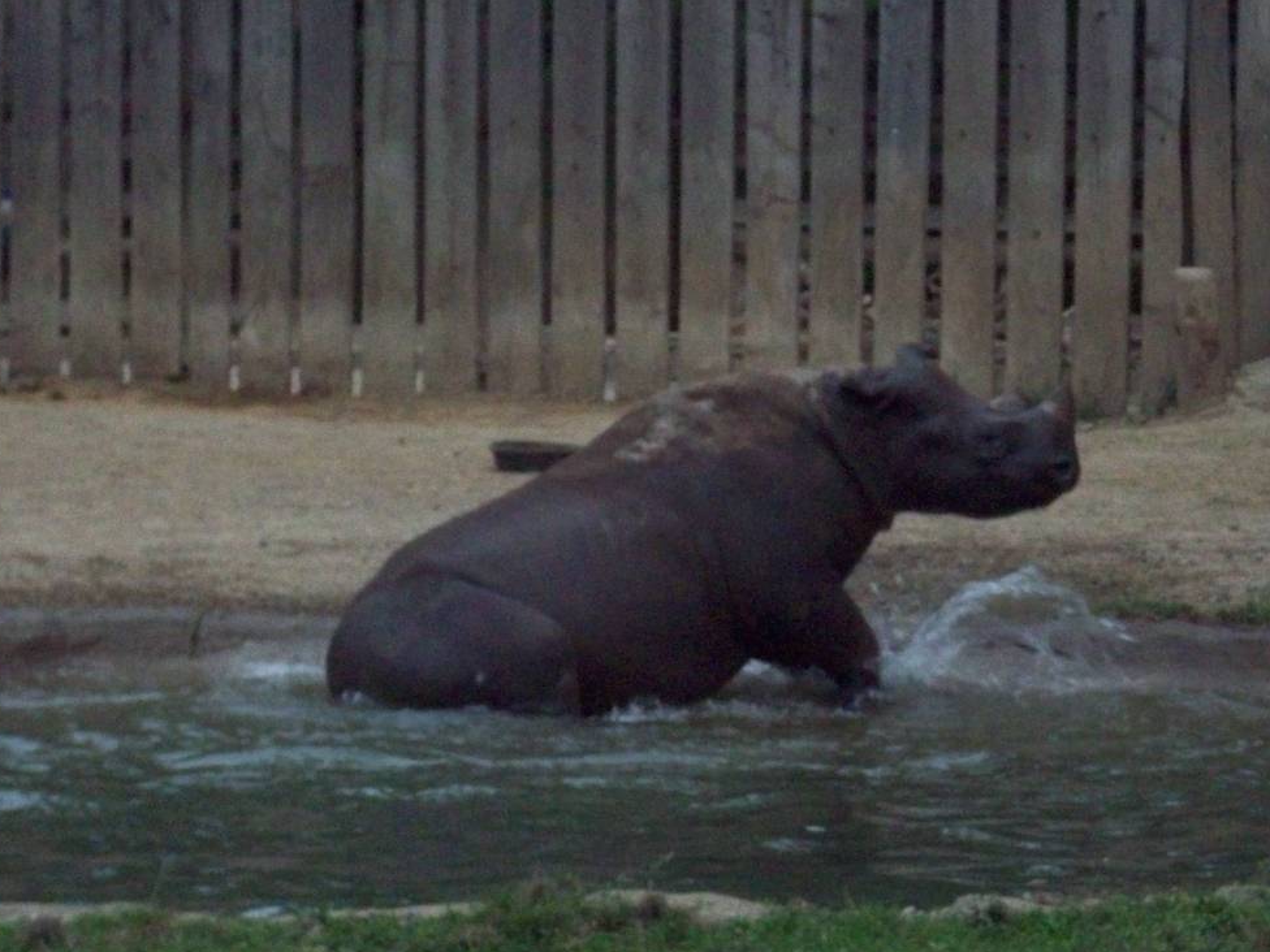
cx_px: 876
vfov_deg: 8.2
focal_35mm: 182
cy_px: 467
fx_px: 6677
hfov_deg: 10.9
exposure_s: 1/90.2
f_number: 5.2
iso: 200
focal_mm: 18.6
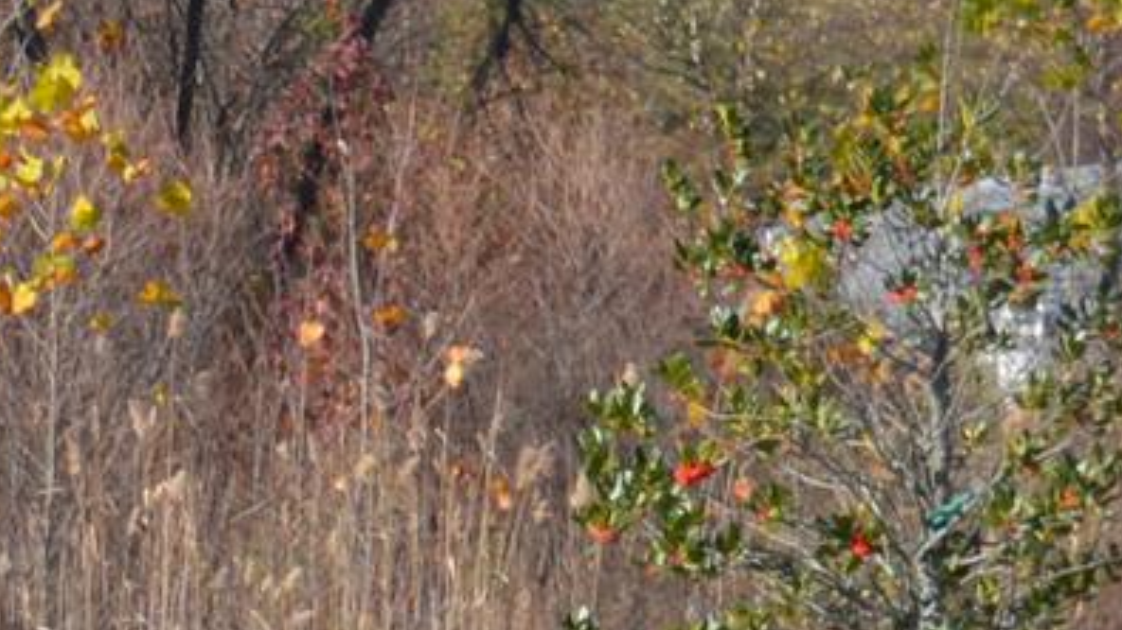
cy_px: 1003
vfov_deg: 3.3
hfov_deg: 5.7
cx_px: -1264
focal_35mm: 367
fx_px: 10908
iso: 100
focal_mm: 45
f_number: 8
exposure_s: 1/250
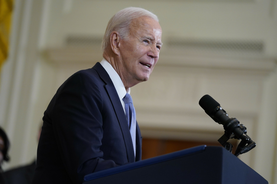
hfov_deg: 11.8
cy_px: 92
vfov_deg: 7.9
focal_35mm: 174
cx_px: 138
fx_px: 1339
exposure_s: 1/400
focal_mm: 174
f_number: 2.8
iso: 2000
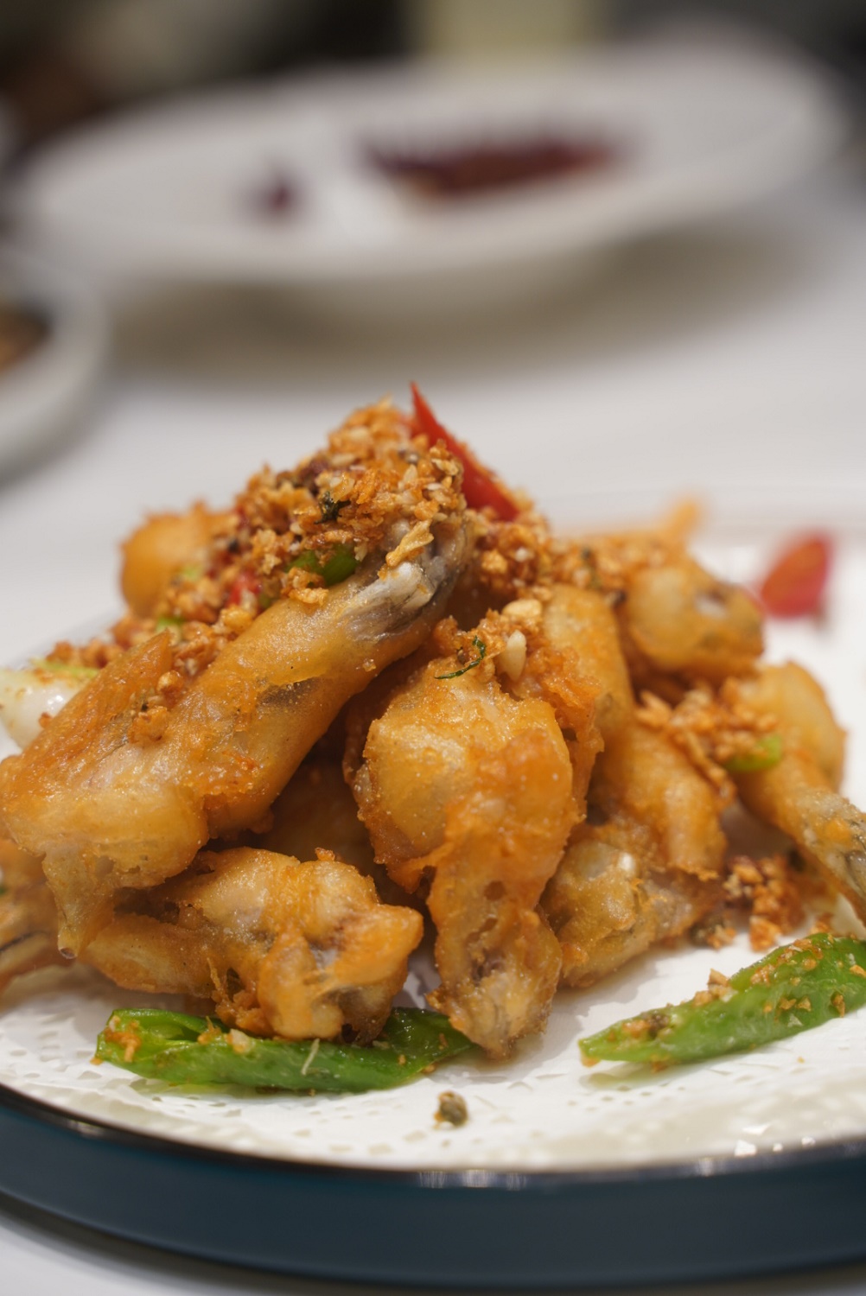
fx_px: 2522
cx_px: 433
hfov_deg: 19.5
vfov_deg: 28.8
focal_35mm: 70
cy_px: 648
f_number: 4
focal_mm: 70
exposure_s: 1/80
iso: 320
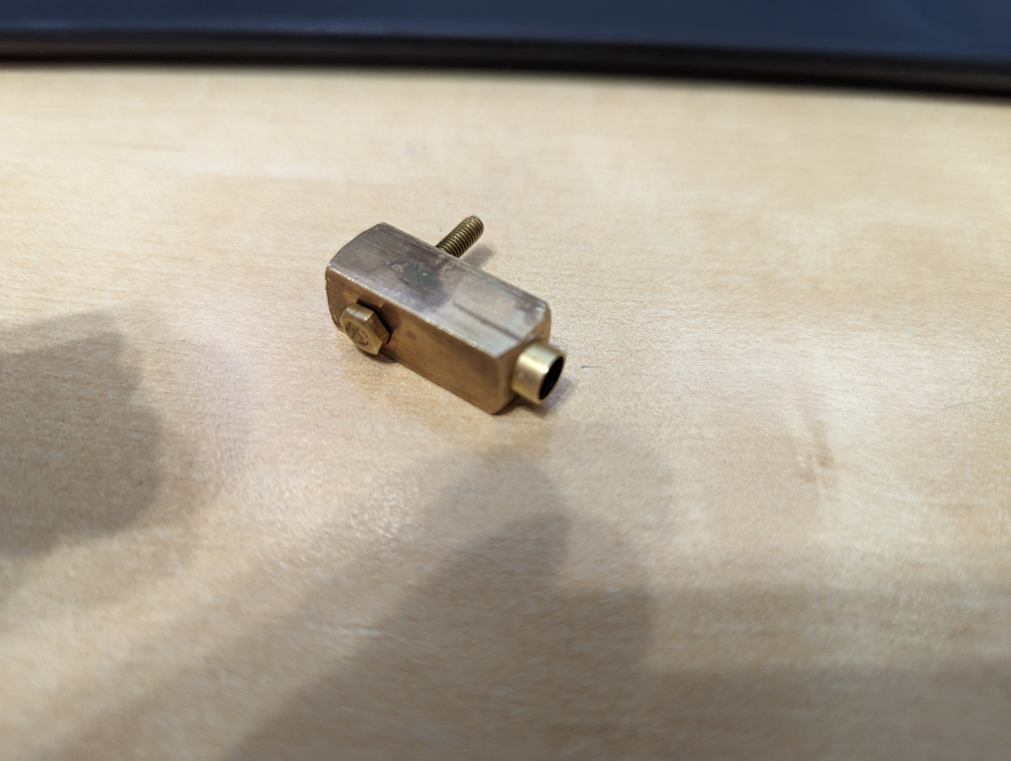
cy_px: 380
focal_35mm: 24
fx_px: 702
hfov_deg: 71.5
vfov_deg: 56.9
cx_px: 506
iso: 418
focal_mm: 6.81
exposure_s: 1/26.3
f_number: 1.85
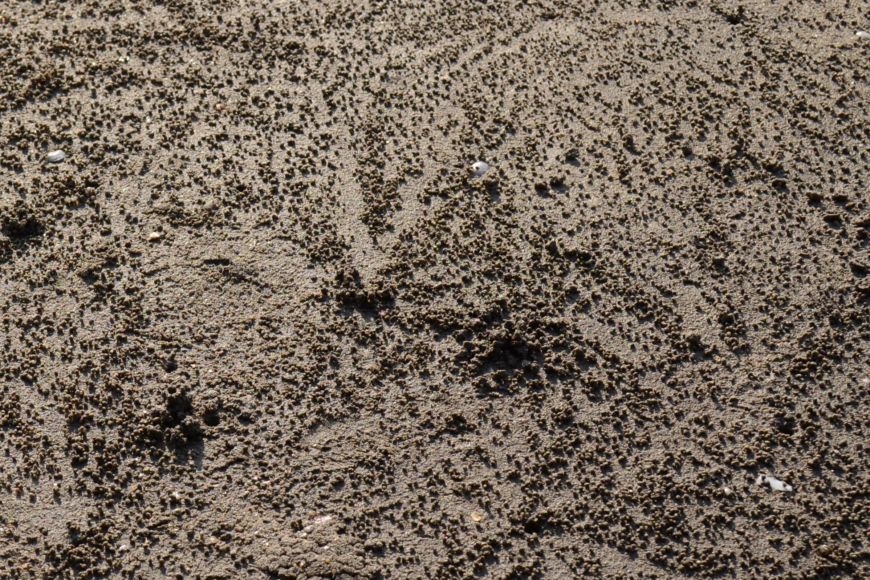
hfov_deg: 26.5
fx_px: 1812
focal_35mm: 75
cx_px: 184
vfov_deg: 18.1
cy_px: 442
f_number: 6.3
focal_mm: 26
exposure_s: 1/500
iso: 250
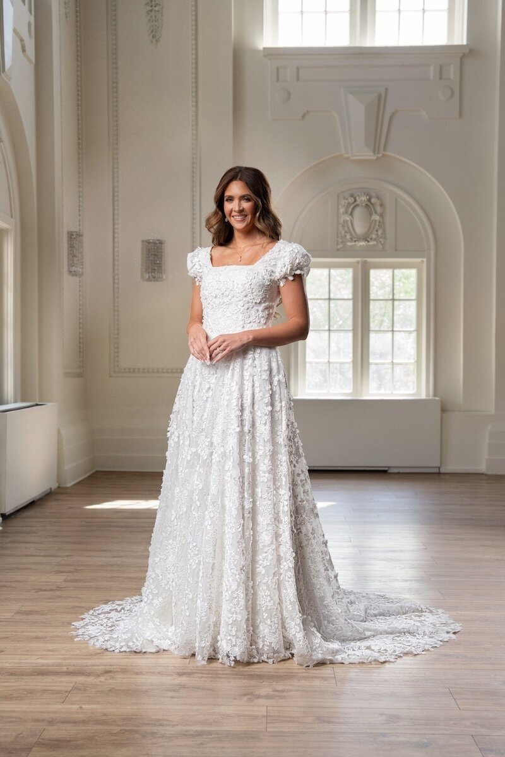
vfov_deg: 42.7
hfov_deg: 29.2
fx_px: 968
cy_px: 378
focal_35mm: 46
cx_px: 252
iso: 640
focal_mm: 46
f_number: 4
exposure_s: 1/320
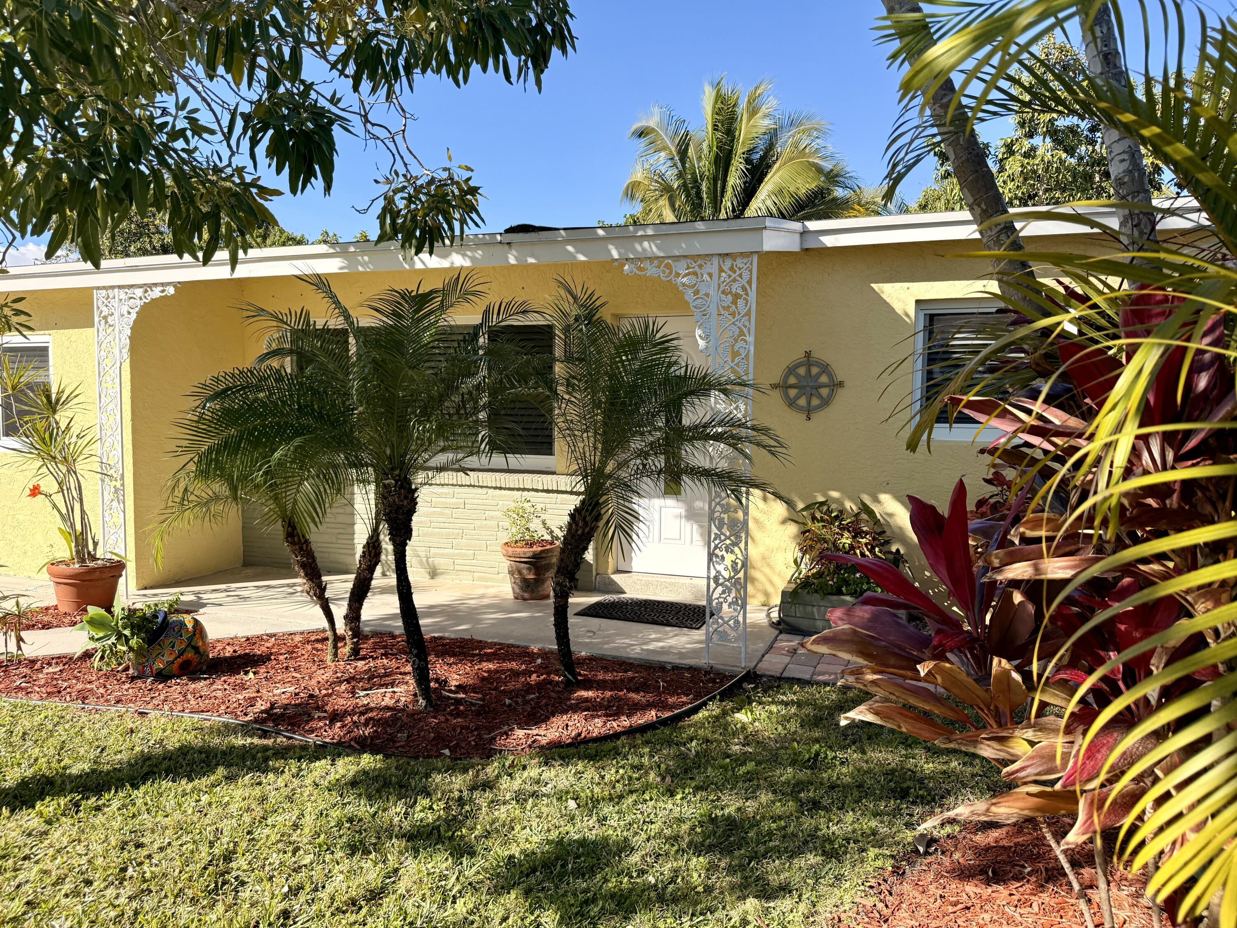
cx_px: 618
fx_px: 858
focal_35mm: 24
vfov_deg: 56.8
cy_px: 464
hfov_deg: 71.6
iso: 100
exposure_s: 1/2907
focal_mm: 6.76
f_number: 1.78
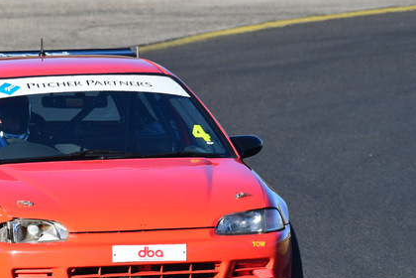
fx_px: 16523
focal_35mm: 1430
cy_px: 150
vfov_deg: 1.0
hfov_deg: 1.4
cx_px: 46
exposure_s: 1/640
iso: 800
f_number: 11
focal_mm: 500
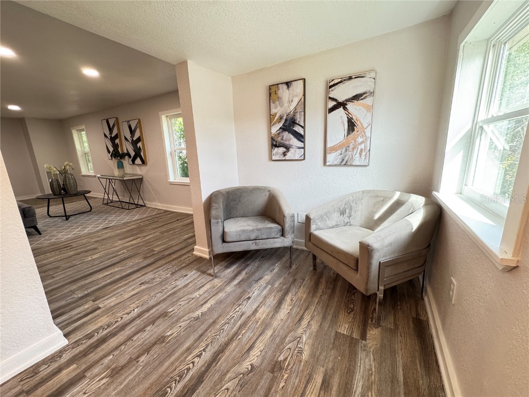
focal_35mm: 14
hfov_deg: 102.1
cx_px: 264
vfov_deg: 85.7
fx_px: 214
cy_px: 198
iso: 250
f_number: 2.2
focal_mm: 2.22
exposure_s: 1/60
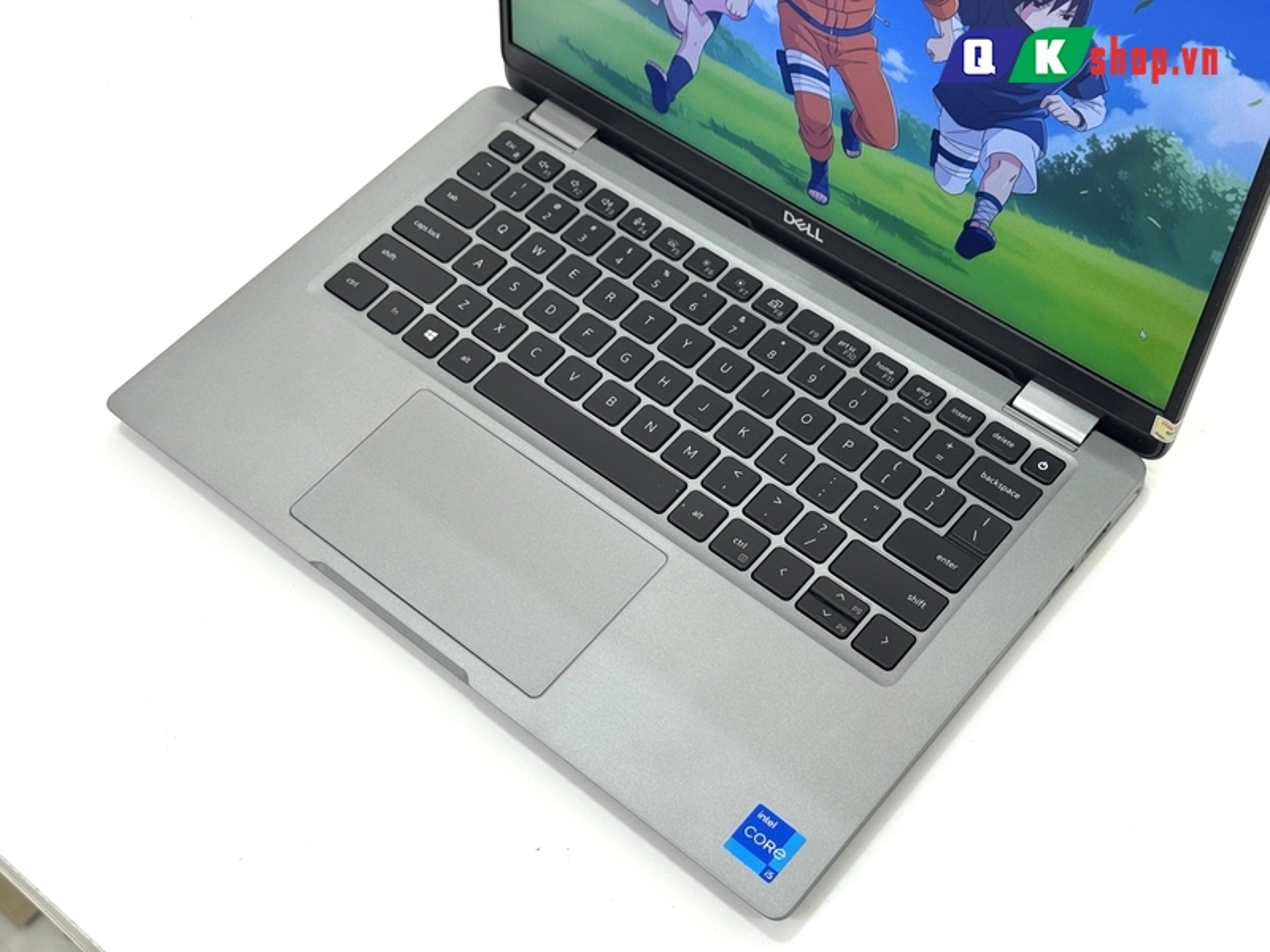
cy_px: 476
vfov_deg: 30.3
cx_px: 635
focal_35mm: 48
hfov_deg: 39.7
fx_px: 1761
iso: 64
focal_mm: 6.76
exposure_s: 1/100
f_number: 1.78
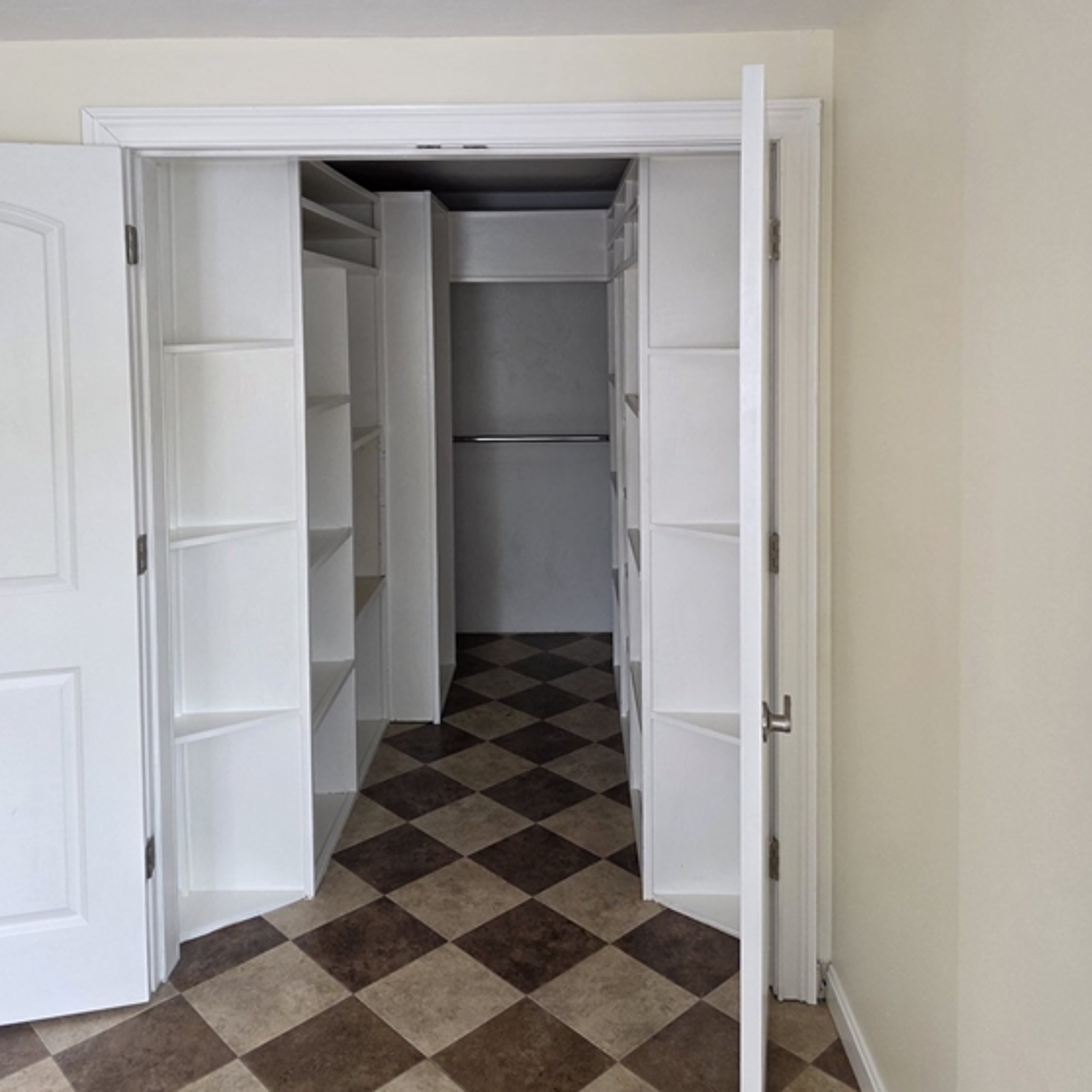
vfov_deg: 56.2
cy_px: 374
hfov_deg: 57.3
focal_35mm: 28
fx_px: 999
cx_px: 546
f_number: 1.7
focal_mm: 6.3
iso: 250
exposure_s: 1/120
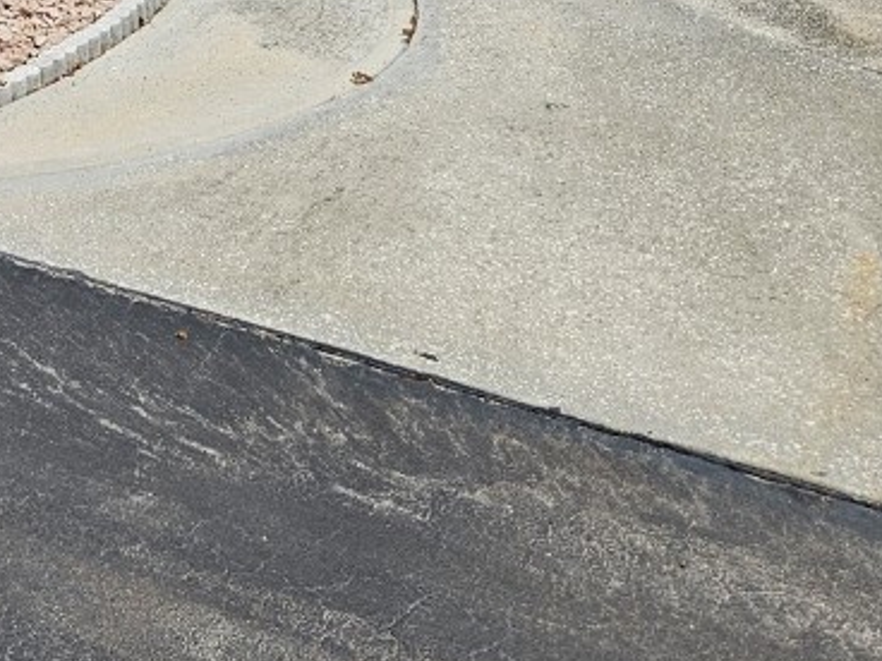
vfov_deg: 21.1
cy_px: -170
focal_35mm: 64
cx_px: -149
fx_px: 1631
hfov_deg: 27.1
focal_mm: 5.4
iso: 25
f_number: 1.8
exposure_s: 1/3569
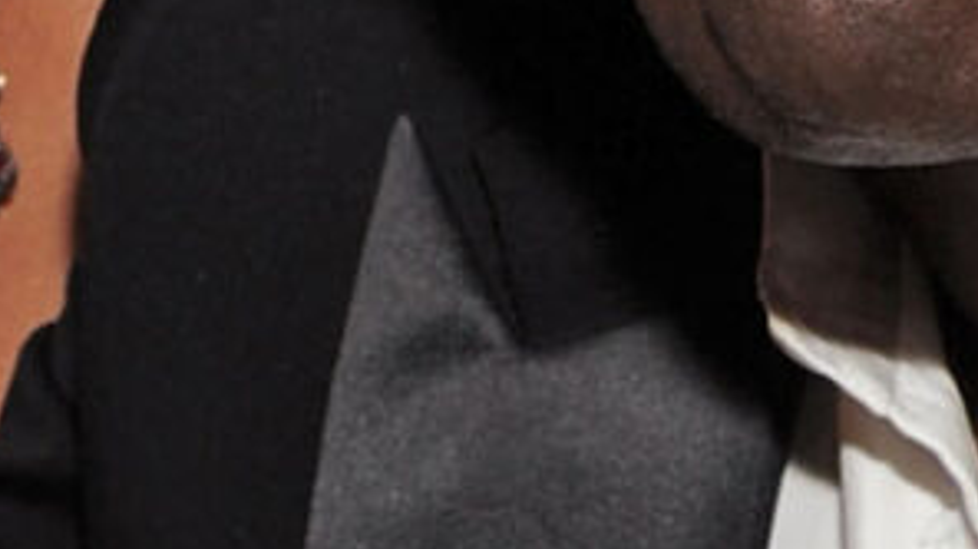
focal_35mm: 263
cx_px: 662
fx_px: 6815
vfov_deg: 4.6
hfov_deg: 8.2
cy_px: 804
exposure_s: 1/50
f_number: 7.1
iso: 500
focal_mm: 29
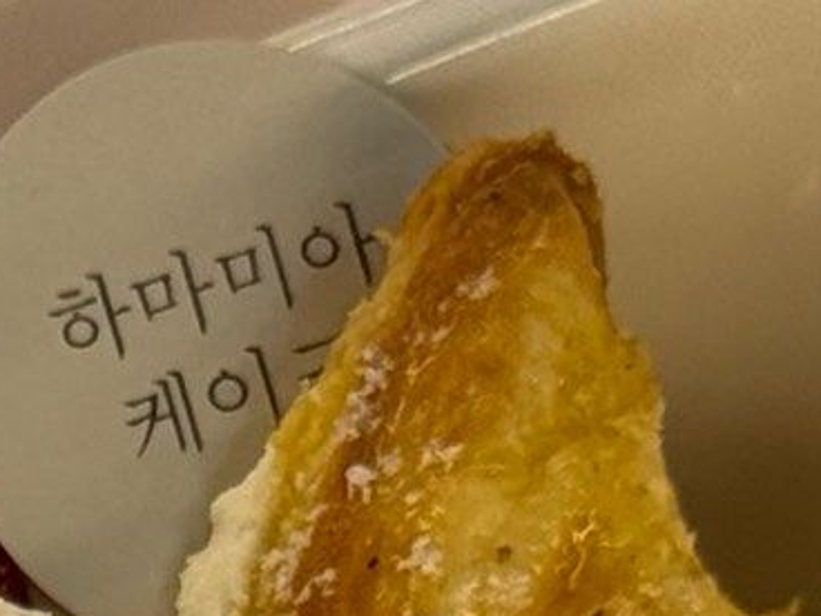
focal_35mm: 356
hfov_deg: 5.4
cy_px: 1786
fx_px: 8443
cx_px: -1269
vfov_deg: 4.1
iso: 64
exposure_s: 1/454
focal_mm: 6.76
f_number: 1.78
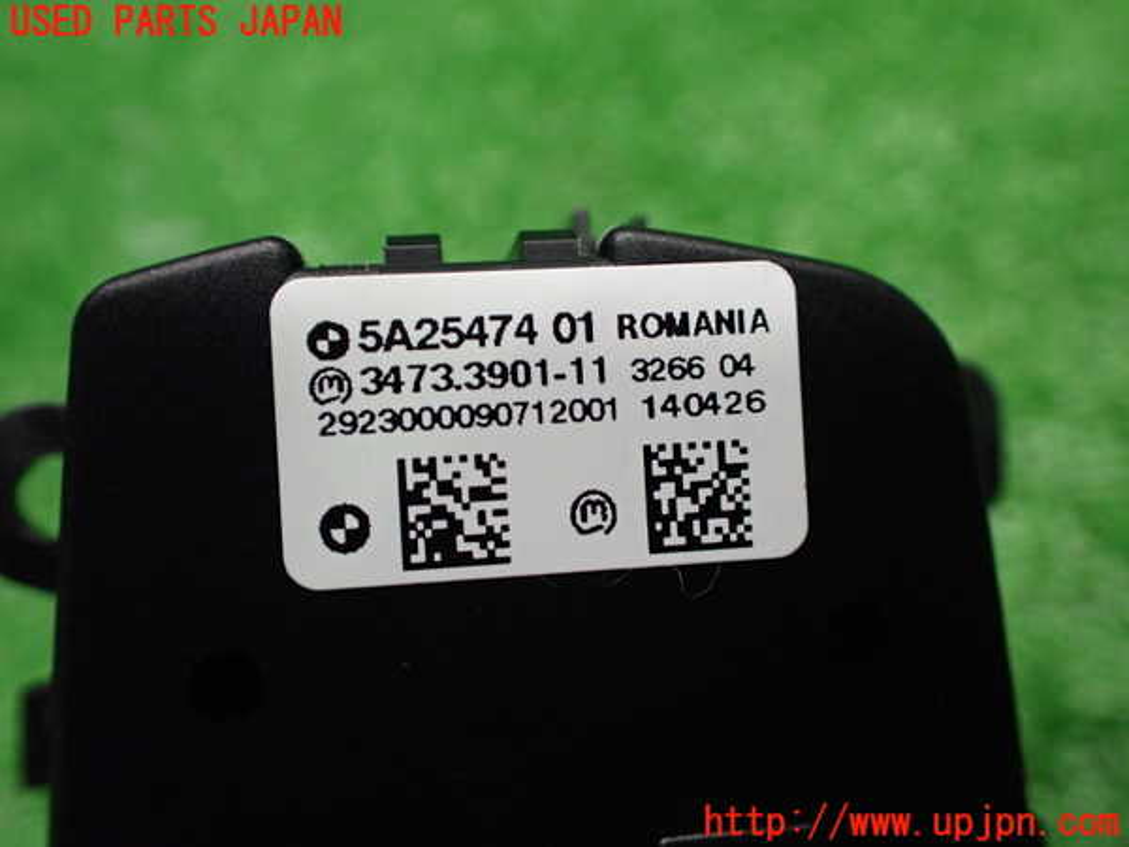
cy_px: 424
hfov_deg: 60.0
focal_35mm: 30
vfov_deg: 46.8
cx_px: 564
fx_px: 978
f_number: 2.3
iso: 640
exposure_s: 1/125
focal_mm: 5.4
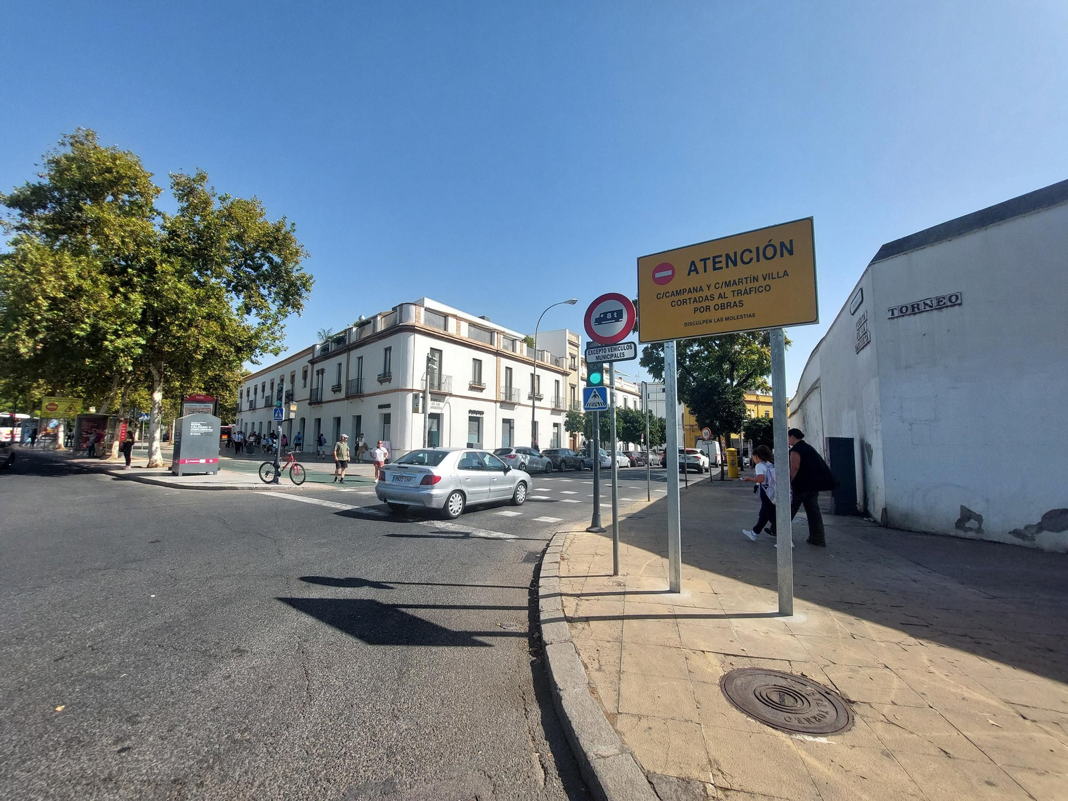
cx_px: 534
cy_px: 400
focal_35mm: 13
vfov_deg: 89.9
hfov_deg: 106.2
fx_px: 401
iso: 50
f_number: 2.2
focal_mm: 1.74
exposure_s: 1/1829
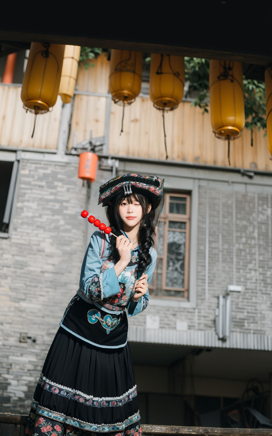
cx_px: 135
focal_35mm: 46
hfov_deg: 28.0
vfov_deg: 43.5
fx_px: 546
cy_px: 218
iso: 100
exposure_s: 1/400
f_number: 1.4
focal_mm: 30
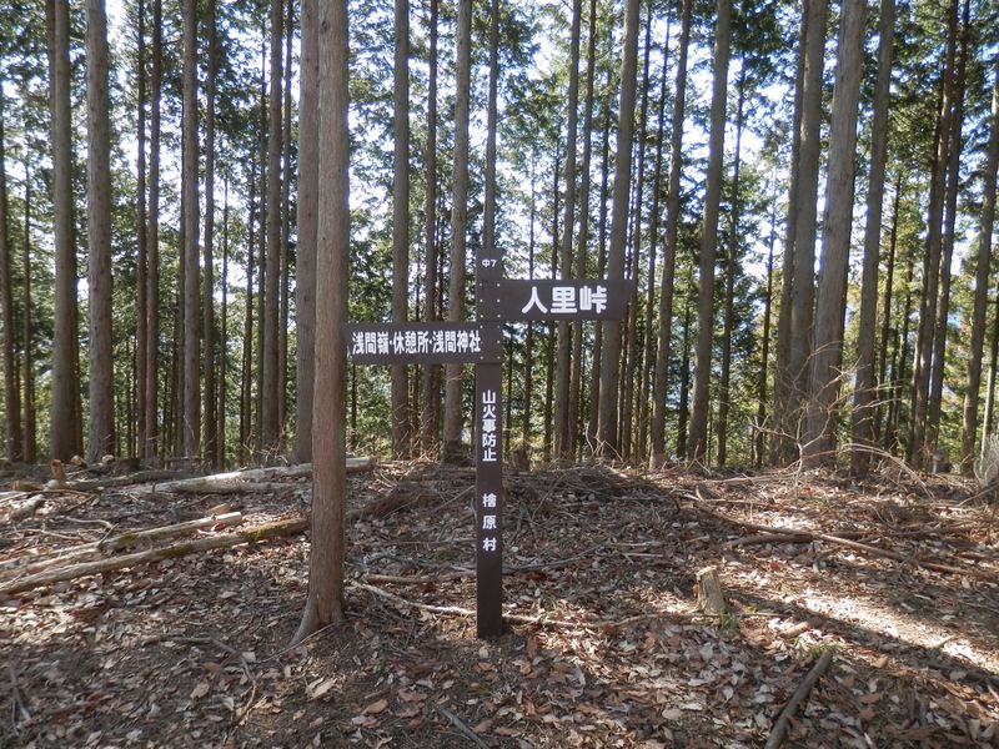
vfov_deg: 54.9
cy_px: 374
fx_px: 721
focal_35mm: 25
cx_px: 500
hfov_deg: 69.4
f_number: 3
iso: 80
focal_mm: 4.5
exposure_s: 1/80
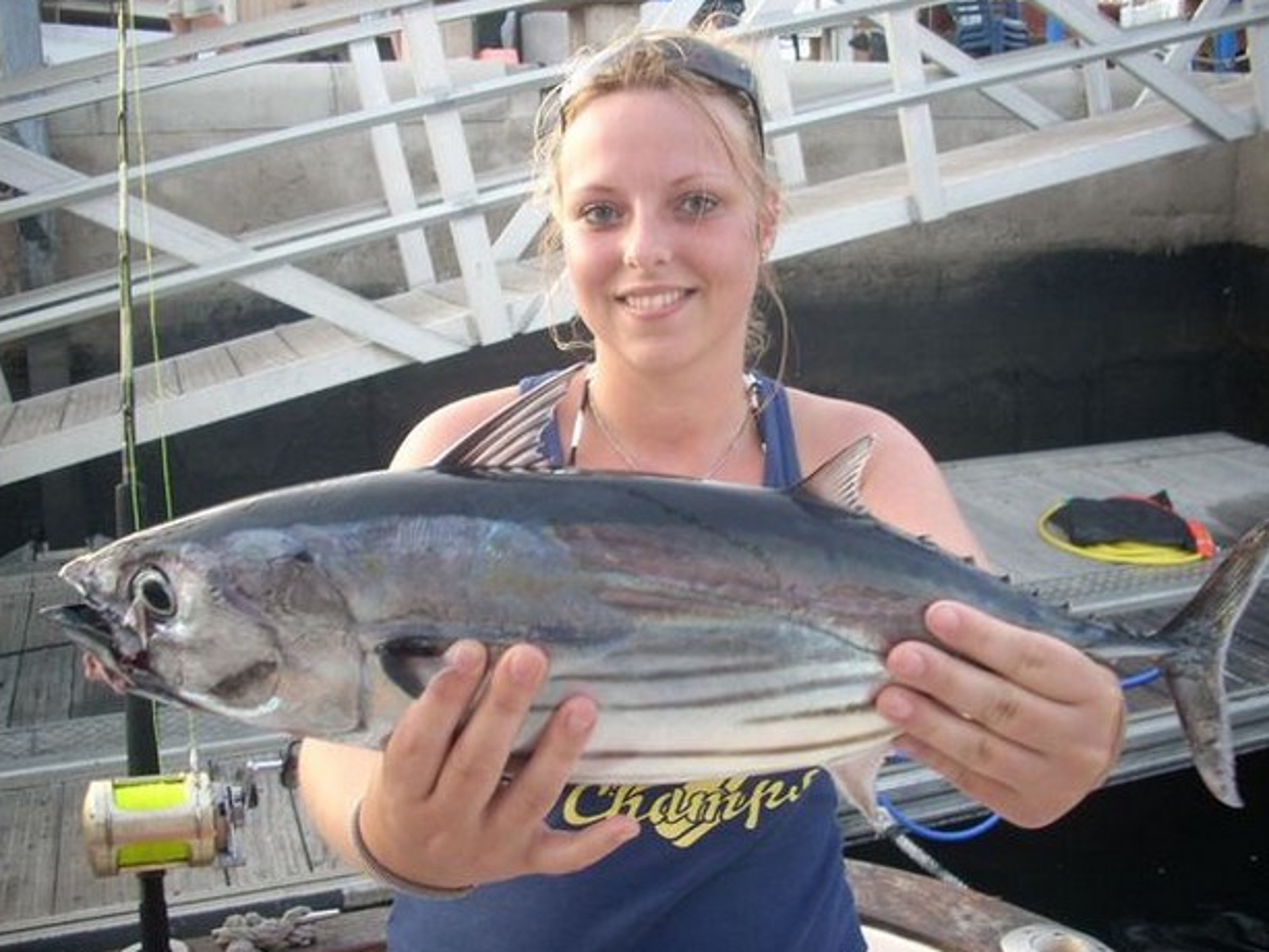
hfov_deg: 49.0
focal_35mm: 38
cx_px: 631
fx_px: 1393
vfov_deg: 37.7
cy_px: 476
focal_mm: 6.2
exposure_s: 1/48.3
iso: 64
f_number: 2.8
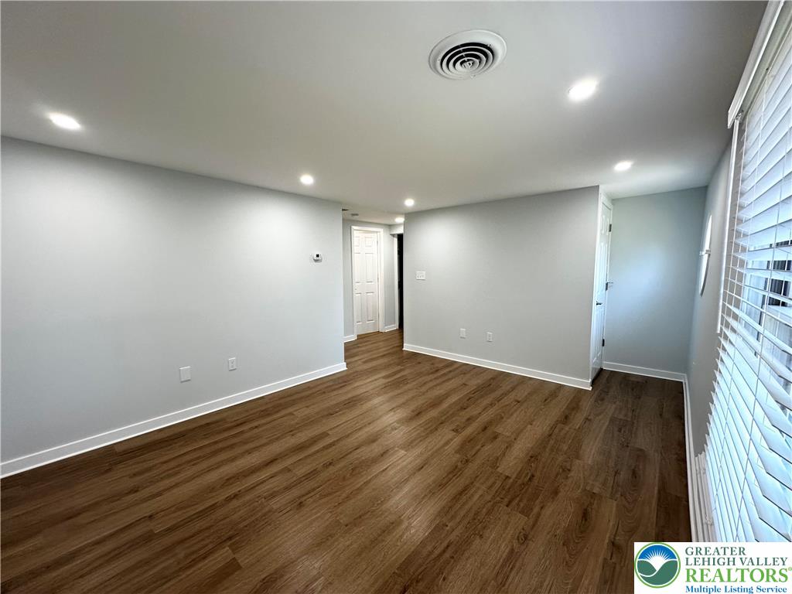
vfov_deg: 85.7
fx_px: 320
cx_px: 396
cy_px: 297
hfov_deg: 102.1
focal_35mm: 14
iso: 160
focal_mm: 2.22
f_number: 2.2
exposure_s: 1/120
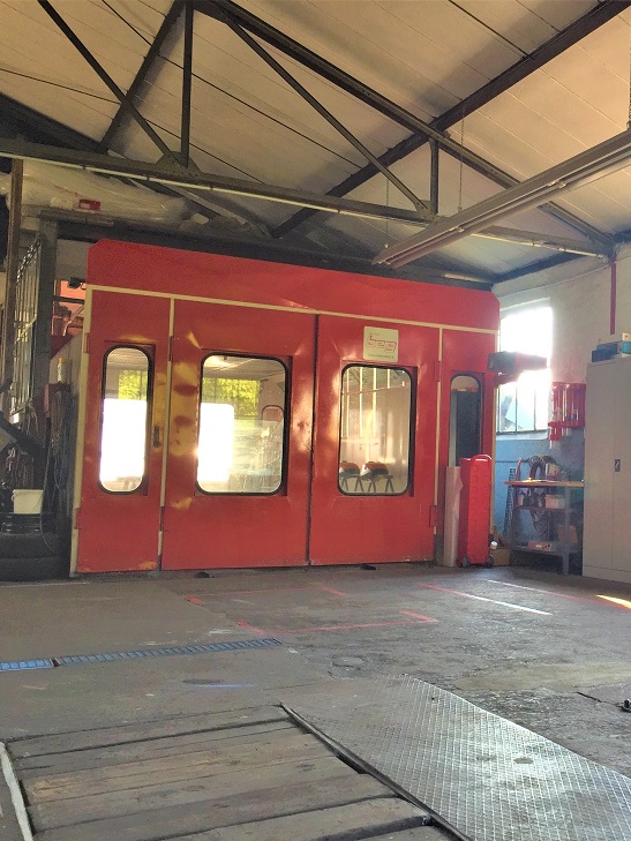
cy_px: 423
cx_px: 556
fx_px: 948
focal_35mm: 39
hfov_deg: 34.9
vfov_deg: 47.9
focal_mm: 4.15
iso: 32
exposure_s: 1/50
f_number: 2.2
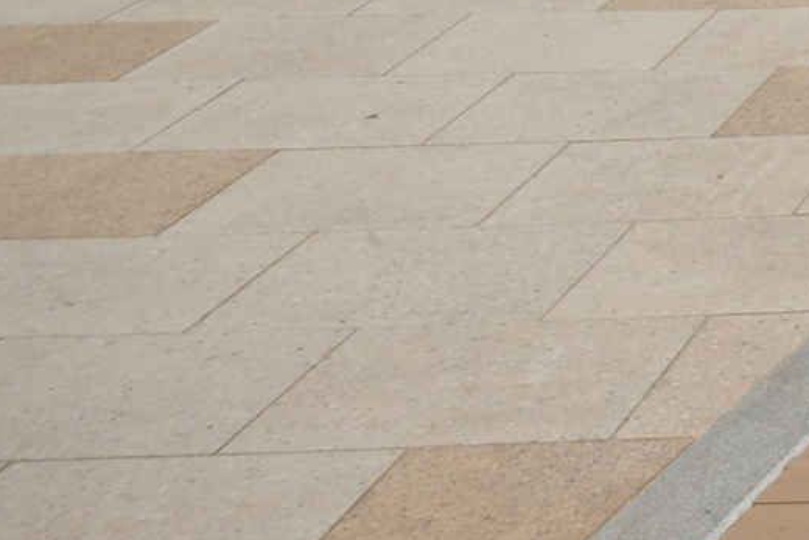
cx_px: 1812
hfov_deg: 12.7
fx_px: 2989
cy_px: -754
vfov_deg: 9.2
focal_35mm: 133
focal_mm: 18
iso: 320
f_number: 8
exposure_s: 1/1000
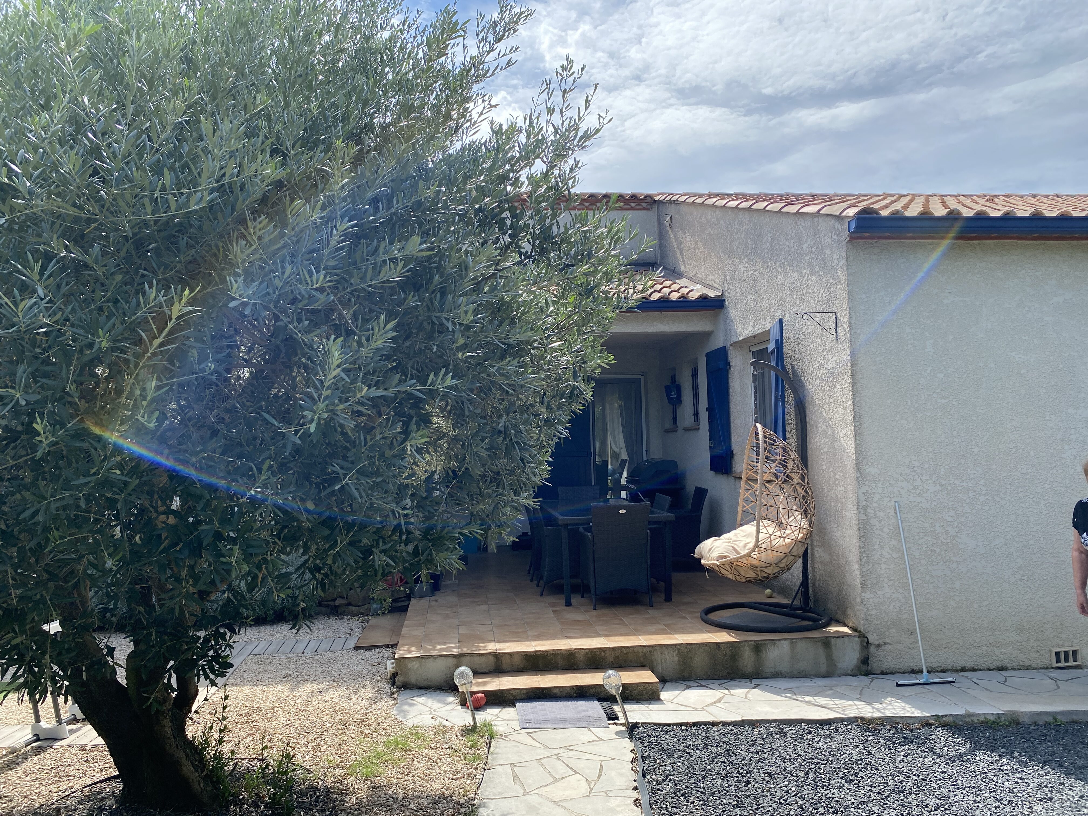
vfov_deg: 53.1
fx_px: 817
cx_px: 544
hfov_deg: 67.3
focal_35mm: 26
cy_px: 408
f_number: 1.8
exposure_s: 1/1927
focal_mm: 4.25
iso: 32
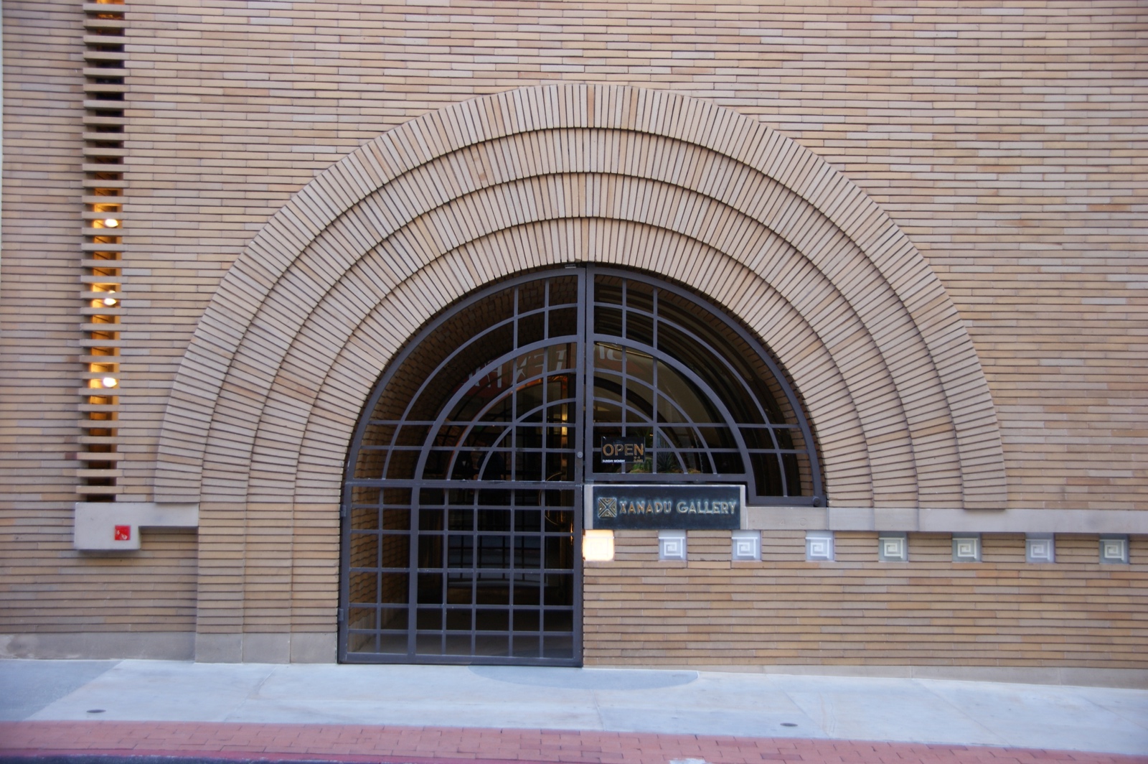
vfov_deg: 31.8
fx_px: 1338
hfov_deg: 46.4
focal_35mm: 42
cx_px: 574
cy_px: 382
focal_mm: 28
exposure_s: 1/50
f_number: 4
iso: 200
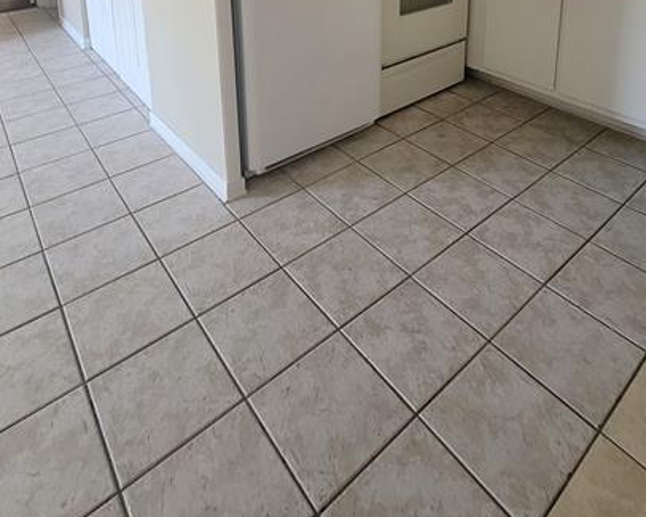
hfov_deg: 70.2
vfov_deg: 46.8
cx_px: 344
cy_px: -22
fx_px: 459
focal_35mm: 24
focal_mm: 2.2
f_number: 2.2
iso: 200
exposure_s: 1/60
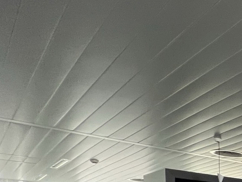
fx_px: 308
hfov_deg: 24.7
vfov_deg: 26.2
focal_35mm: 44
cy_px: 256
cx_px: 407
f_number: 1.8
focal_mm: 1.57
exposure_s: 1/50
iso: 250
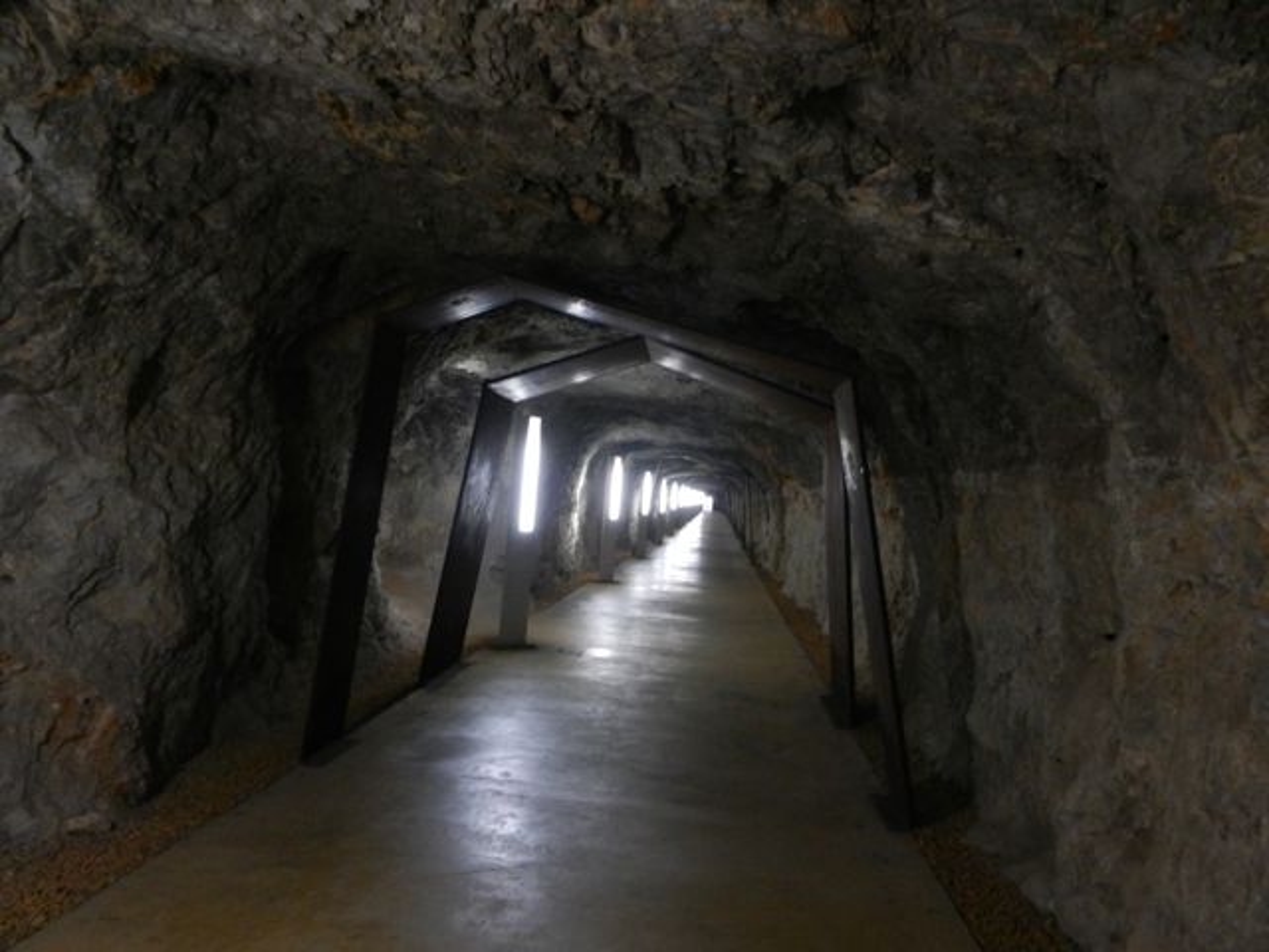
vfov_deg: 54.9
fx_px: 916
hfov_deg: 69.4
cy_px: 476
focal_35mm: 25
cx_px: 634
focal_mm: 4.5
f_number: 3.5
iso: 400
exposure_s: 1/20
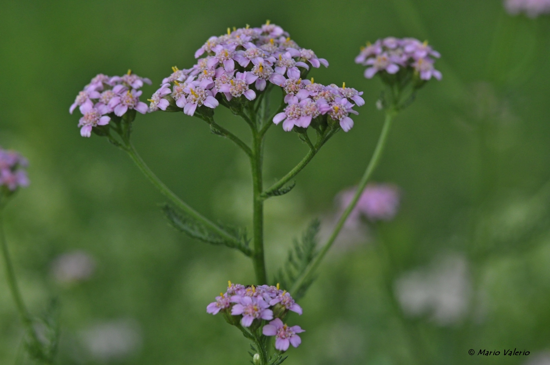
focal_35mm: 158
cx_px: 275
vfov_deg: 8.7
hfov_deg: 13.1
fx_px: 2403
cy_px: 182
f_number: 11
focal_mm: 105
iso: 1000
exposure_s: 1/400
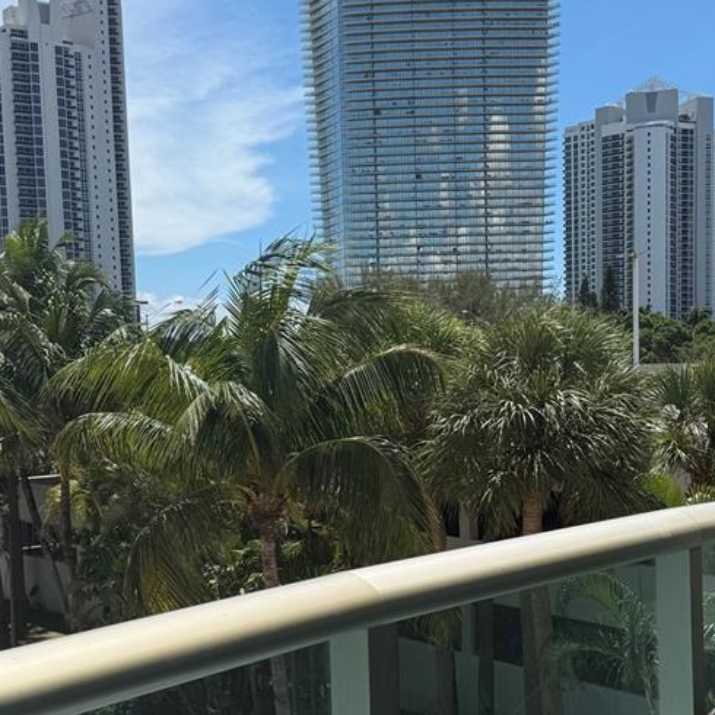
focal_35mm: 52
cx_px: 390
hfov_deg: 32.8
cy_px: 448
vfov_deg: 32.6
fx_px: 1215
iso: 80
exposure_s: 1/5714
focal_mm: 6.76
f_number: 1.78
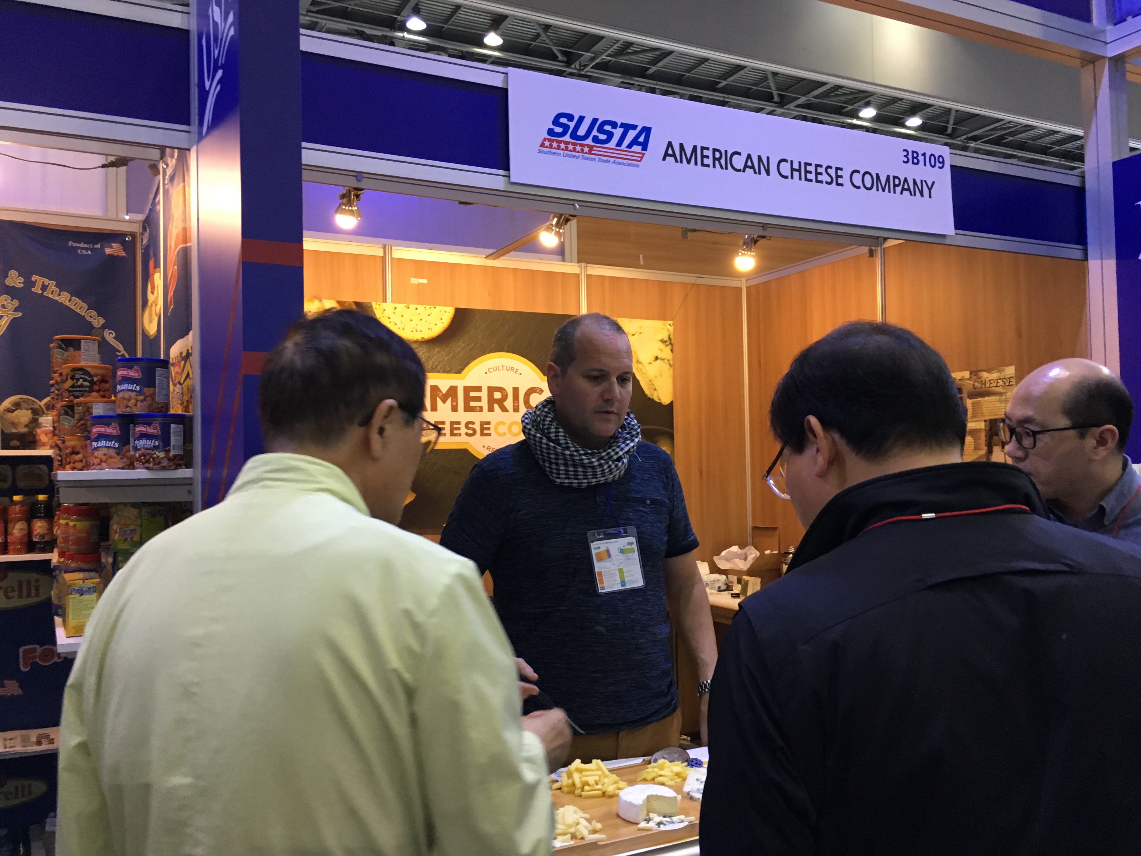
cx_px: 570
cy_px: 428
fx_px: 956
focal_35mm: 29
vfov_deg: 48.2
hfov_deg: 61.7
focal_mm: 4.15
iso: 125
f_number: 2.2
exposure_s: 1/30
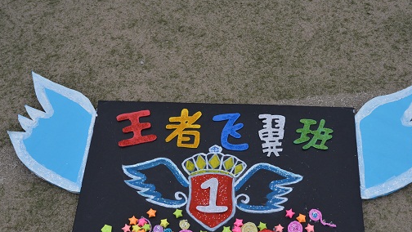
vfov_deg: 25.6
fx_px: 510
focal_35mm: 47
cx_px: 231
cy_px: 152
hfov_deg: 43.9
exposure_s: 1/1500
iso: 400
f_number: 5.6
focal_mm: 25
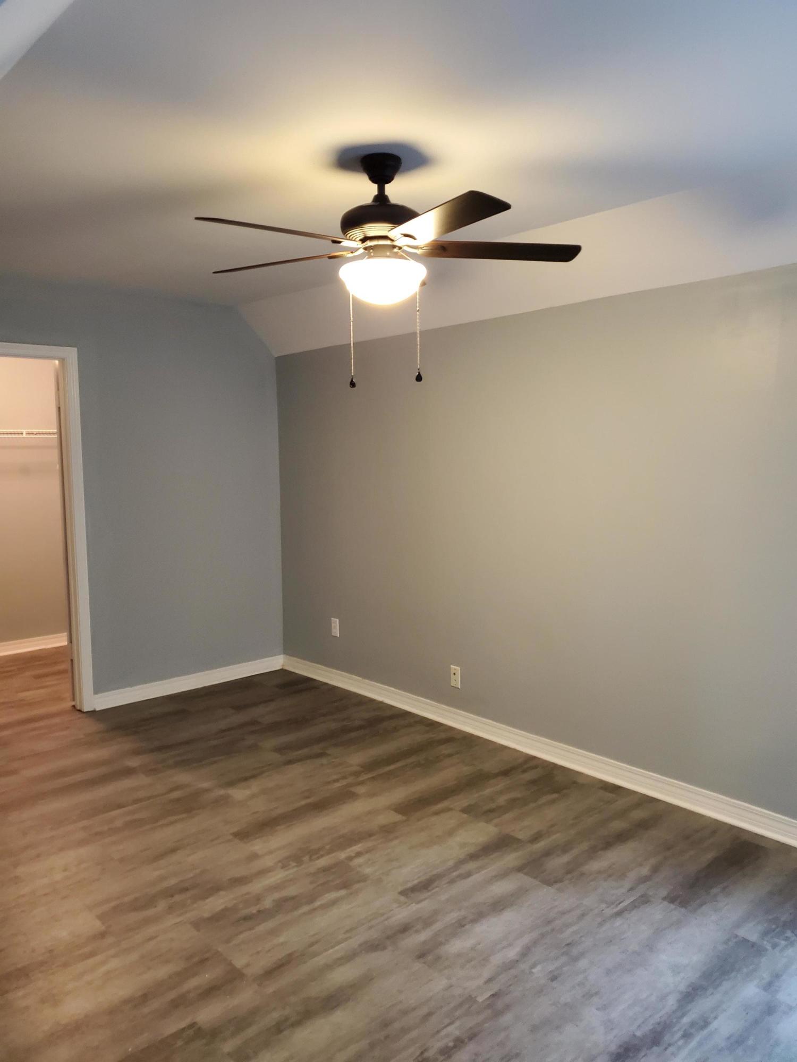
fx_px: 798
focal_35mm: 26
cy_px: 531
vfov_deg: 67.3
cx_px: 398
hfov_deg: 53.1
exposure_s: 1/39
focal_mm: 4.3
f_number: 1.5
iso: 500
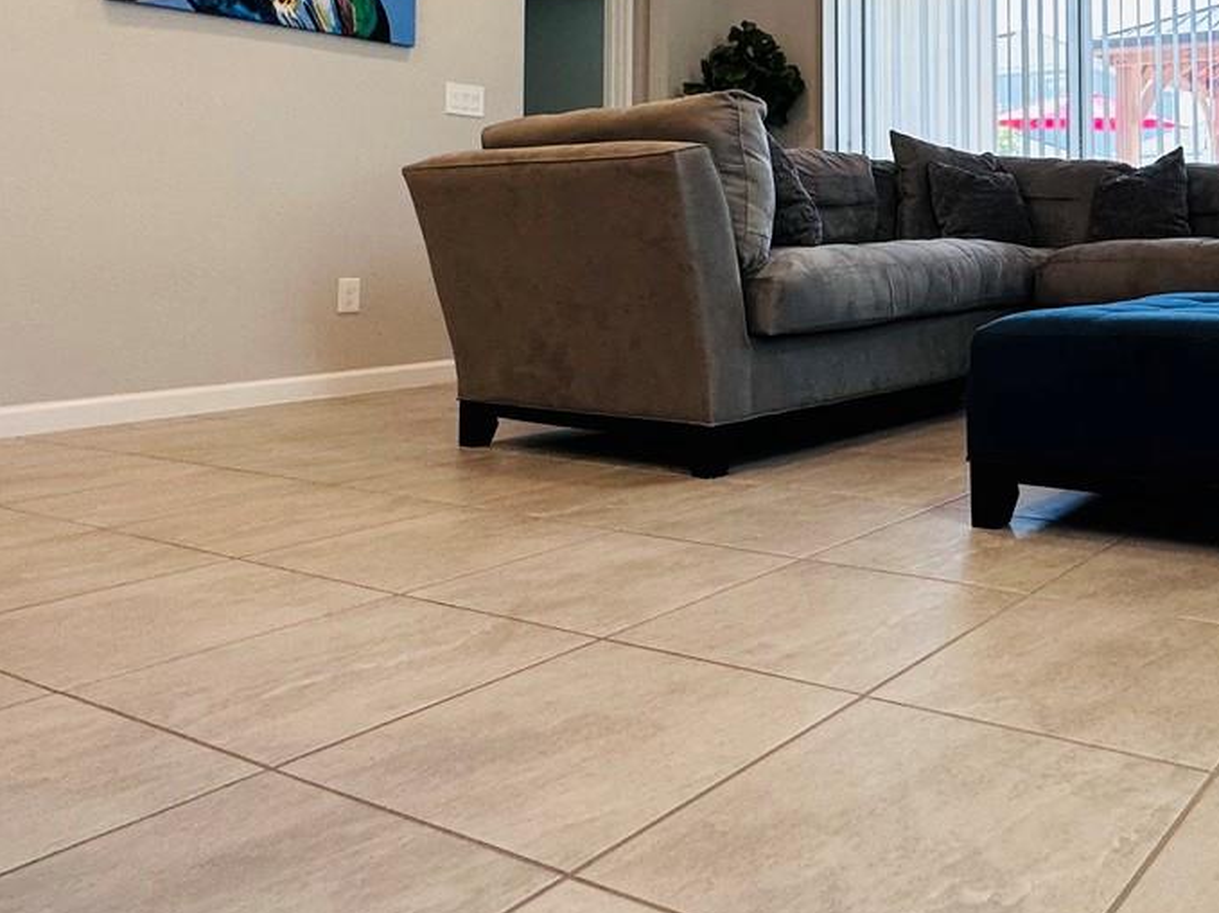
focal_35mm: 33
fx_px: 1162
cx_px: 1030
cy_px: 192
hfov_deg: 50.8
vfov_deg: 41.2
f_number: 2.2
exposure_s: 1/120
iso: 80
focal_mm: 2.22
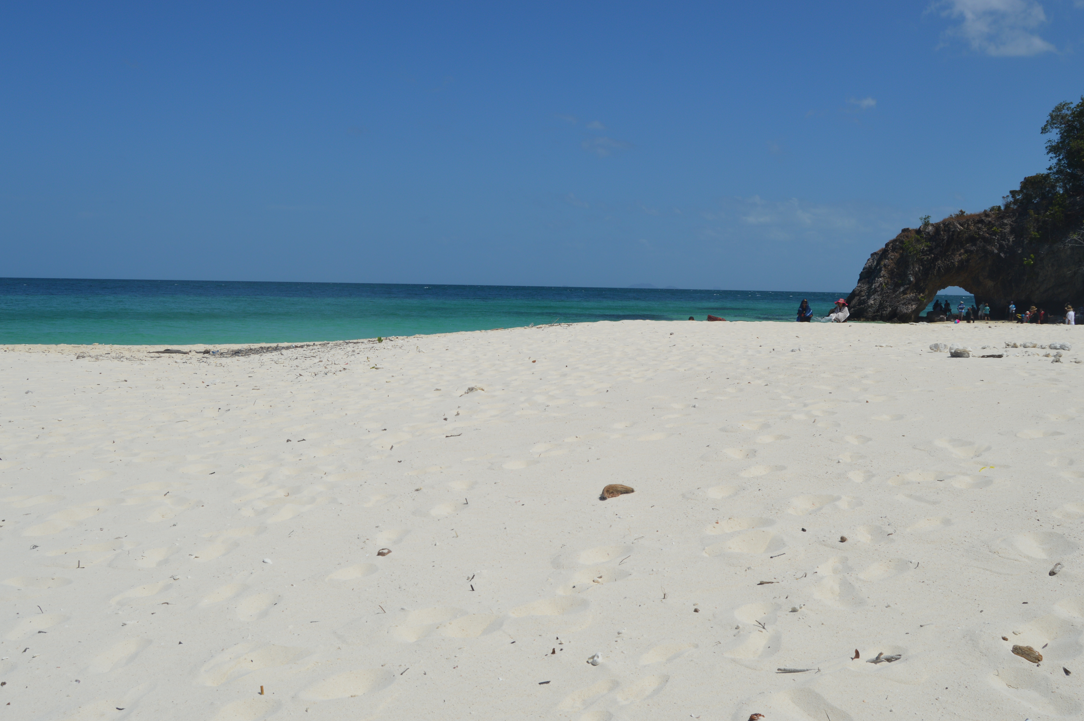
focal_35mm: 36
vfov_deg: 36.8
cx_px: 546
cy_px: 361
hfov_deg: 53.2
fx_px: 1083
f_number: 10
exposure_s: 1/400
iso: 100
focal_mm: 22
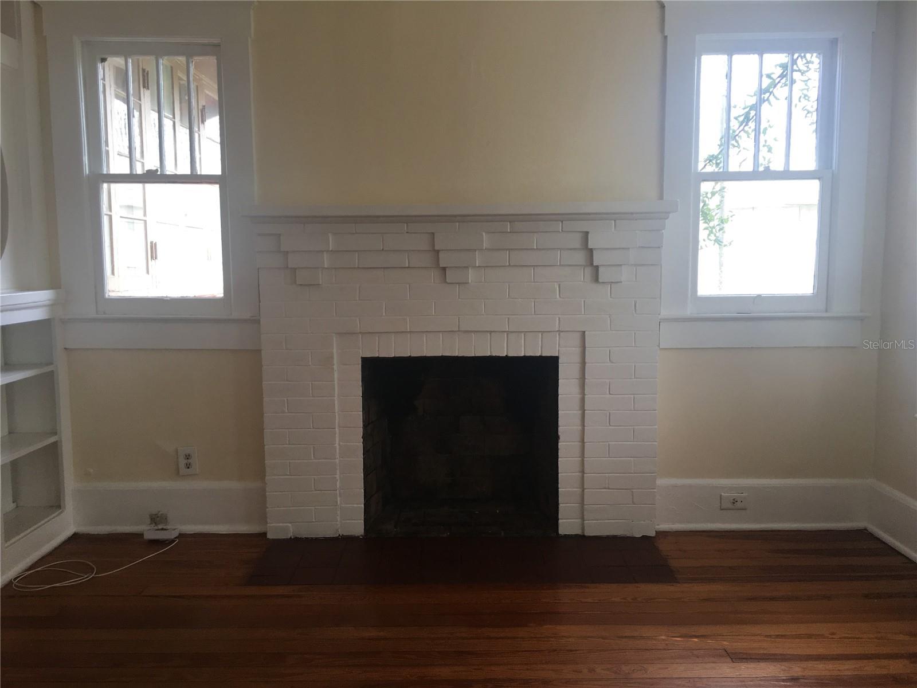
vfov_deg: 48.2
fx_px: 768
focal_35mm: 29
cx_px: 458
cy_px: 344
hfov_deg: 61.7
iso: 40
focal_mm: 4.15
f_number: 2.2
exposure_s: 1/120
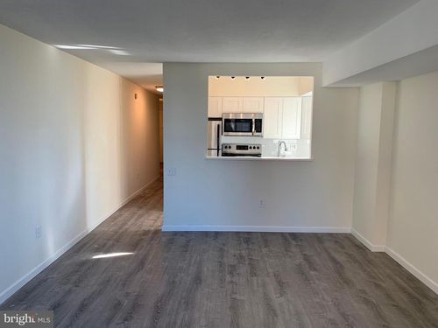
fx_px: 329
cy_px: 164
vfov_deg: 53.1
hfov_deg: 67.3
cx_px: 219
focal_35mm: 26
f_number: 1.8
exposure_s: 1/120
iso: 64
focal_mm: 4.25
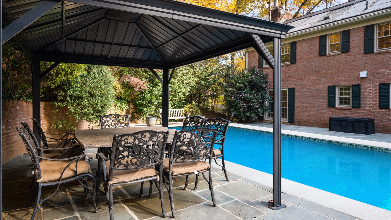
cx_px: 187
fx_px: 238
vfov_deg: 49.5
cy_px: 104
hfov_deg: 78.6
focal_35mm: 23
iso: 200
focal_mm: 21
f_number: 2.8
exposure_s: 1/250
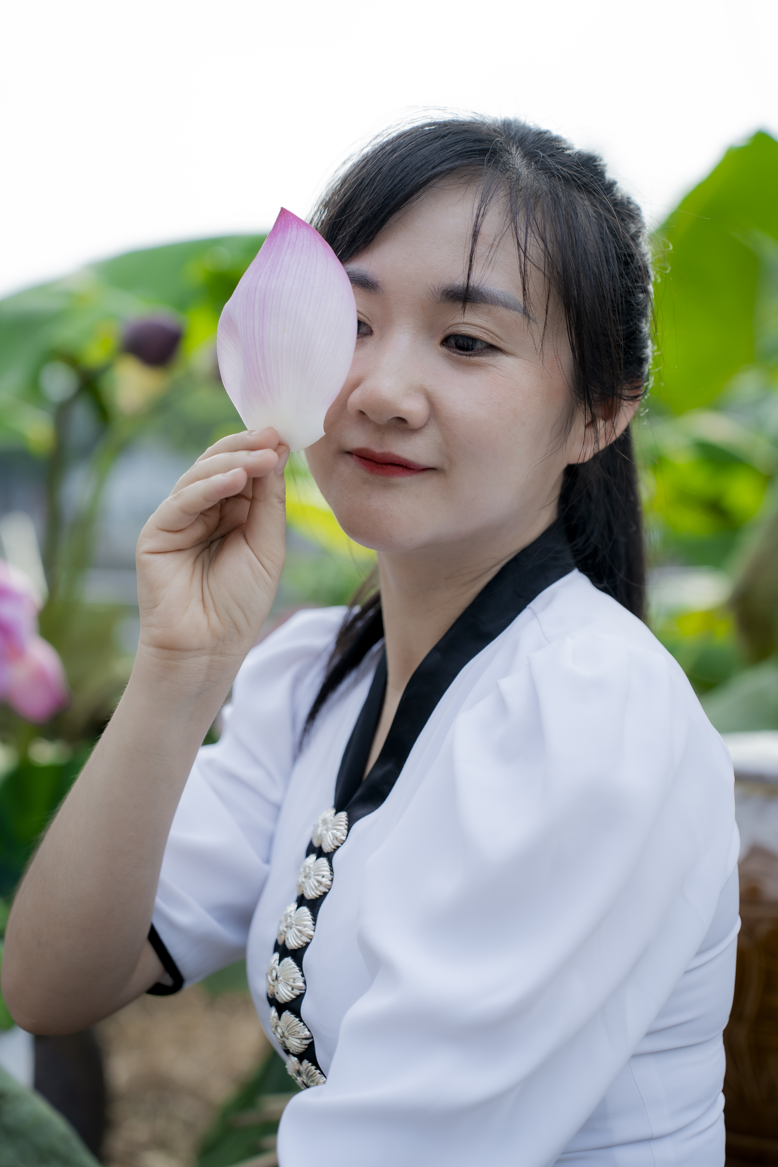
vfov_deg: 32.4
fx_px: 2010
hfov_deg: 21.9
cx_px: 389
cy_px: 584
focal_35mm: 62
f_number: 2.8
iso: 100
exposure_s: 1/400
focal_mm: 62
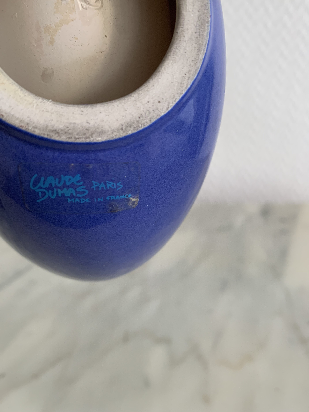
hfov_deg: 49.7
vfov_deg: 63.4
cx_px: 147
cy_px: 200
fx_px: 333
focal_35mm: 28
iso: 100
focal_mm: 4.25
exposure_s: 1/88
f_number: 1.8
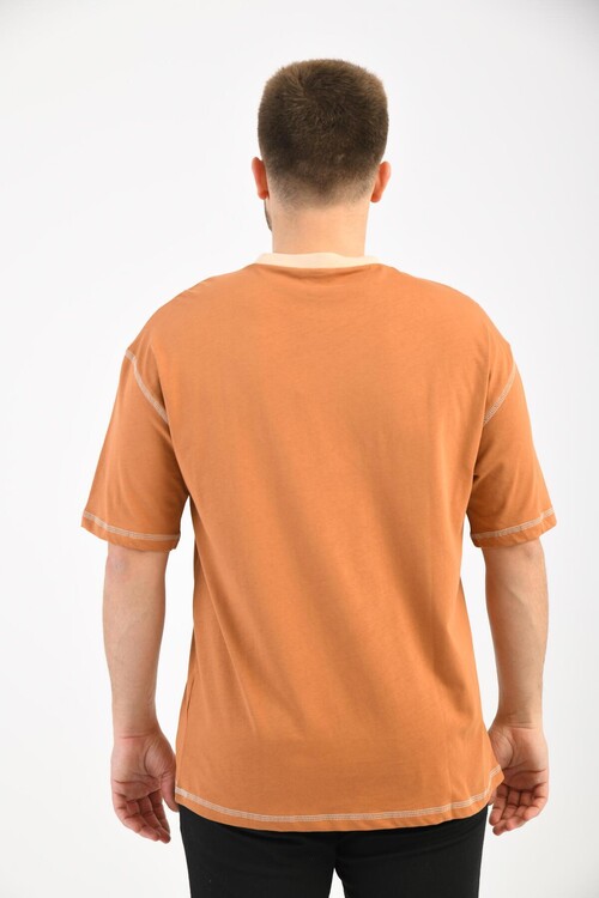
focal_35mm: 66
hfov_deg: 20.6
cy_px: 449
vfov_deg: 30.5
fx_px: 1647
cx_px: 300
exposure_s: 1/160
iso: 100
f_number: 7.1
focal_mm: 66
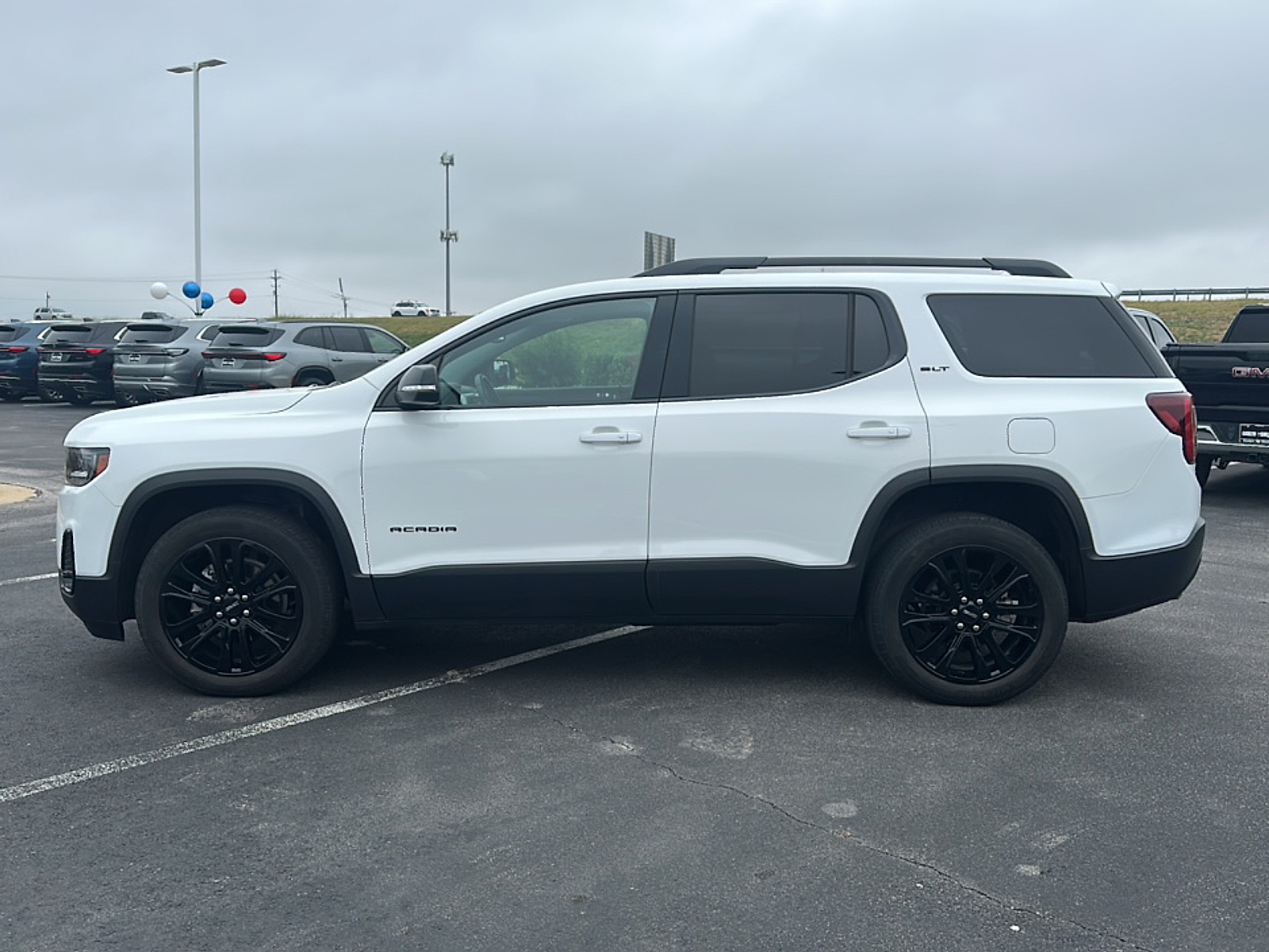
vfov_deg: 54.9
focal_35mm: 25
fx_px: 916
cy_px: 476
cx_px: 634
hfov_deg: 69.4
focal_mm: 6.86
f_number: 1.78
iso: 80
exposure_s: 1/1698
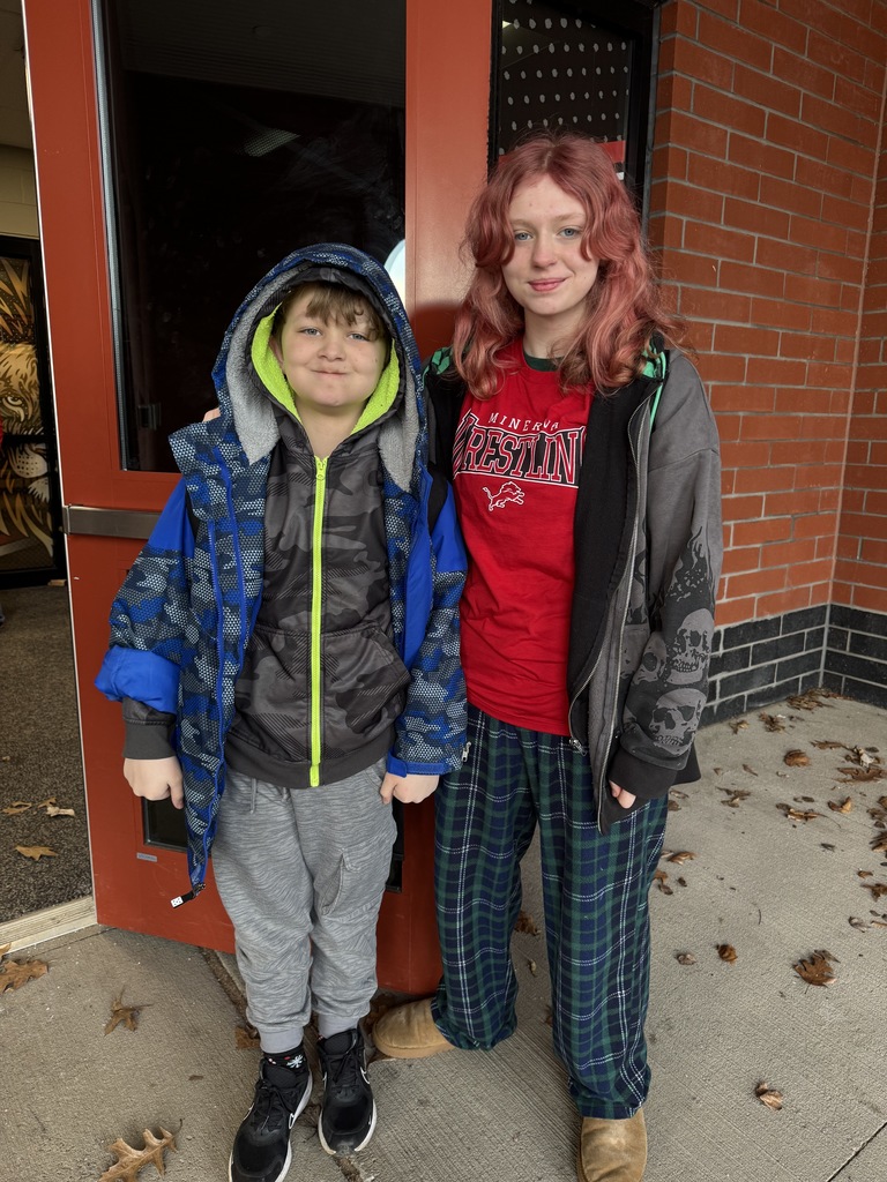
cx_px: 444
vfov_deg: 71.6
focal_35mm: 24
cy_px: 591
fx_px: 820
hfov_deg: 56.8
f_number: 1.78
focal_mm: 6.76
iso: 100
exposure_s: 1/121
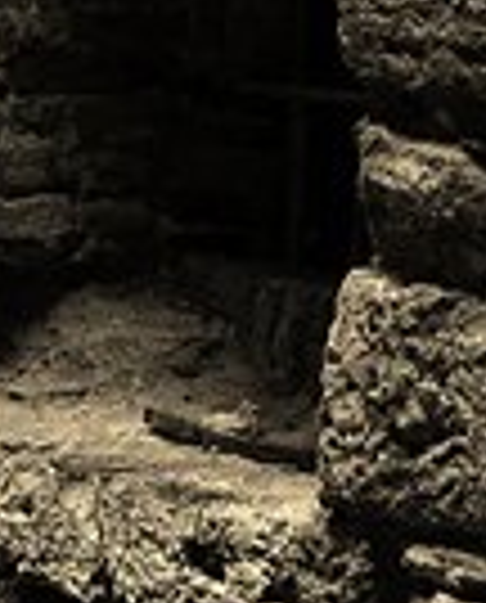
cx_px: 212
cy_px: 1341
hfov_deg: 5.1
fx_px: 5459
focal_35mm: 305
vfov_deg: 6.1
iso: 800
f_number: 4.2
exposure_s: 1/40
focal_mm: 34
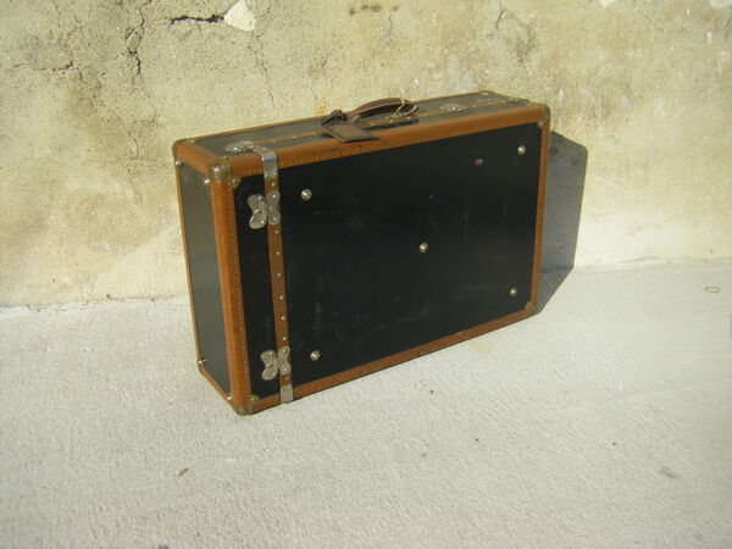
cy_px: 274
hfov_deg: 49.0
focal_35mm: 38
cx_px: 366
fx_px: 804
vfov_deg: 37.7
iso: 64
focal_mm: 6.3
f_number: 7
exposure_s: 1/200
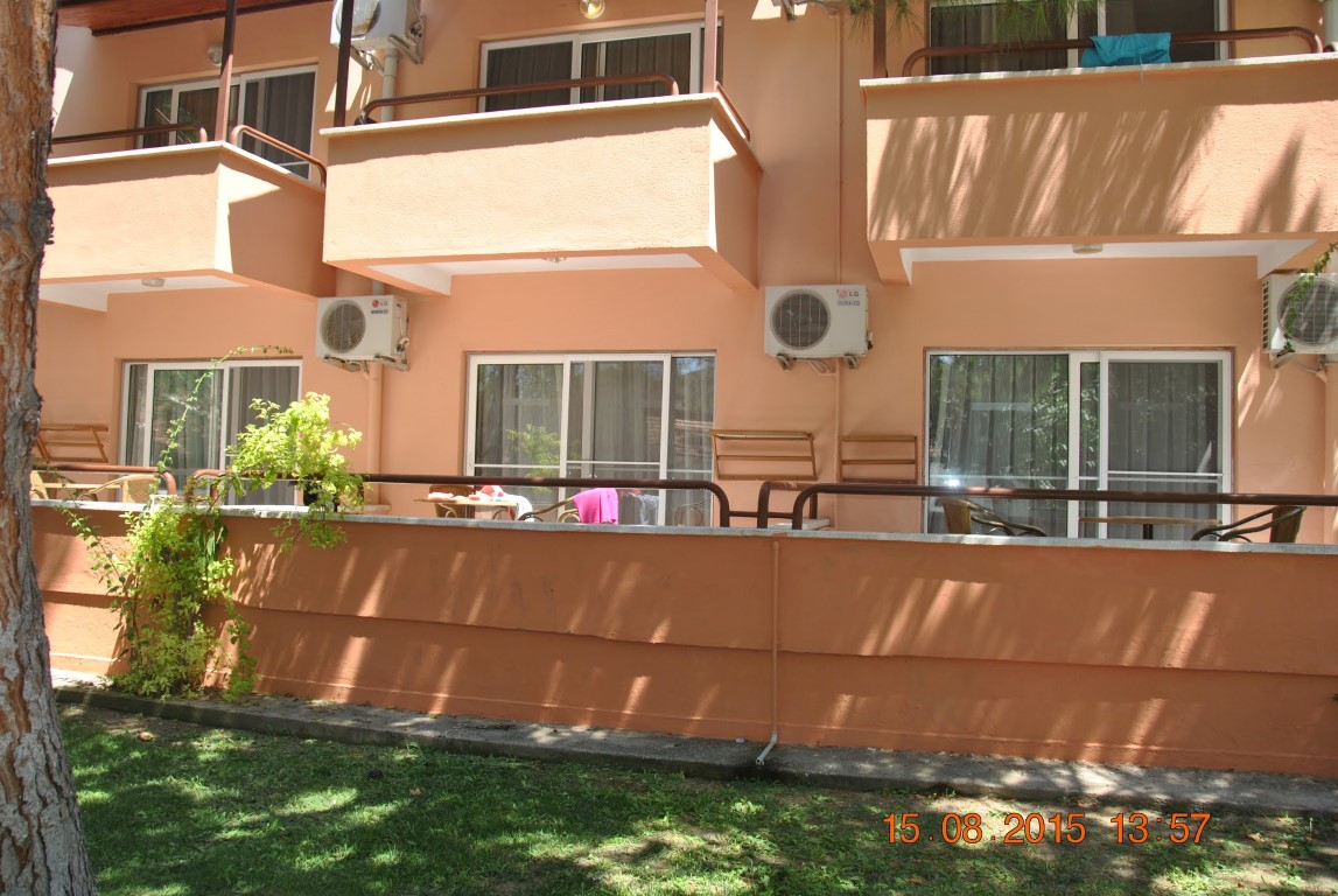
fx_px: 1005
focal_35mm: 27
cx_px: 669
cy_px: 448
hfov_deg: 67.3
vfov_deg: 48.1
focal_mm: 18
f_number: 4.5
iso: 100
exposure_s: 1/200
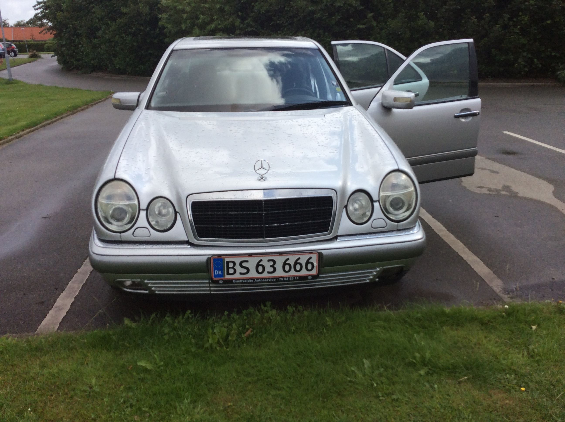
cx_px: 282
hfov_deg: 56.9
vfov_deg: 44.1
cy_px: 211
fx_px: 522
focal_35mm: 32
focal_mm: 3.3
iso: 32
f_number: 2.4
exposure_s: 1/1271
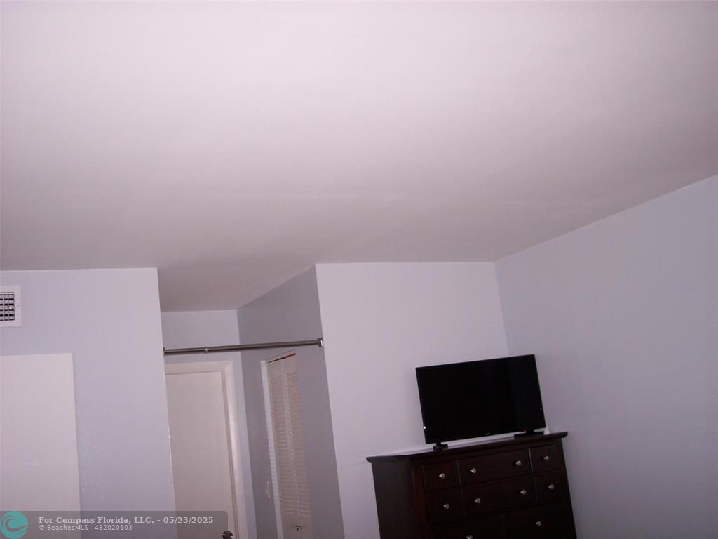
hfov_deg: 47.9
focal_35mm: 39
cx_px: 359
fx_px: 809
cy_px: 270
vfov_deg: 36.8
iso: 100
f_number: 2.8
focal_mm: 8
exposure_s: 1/60
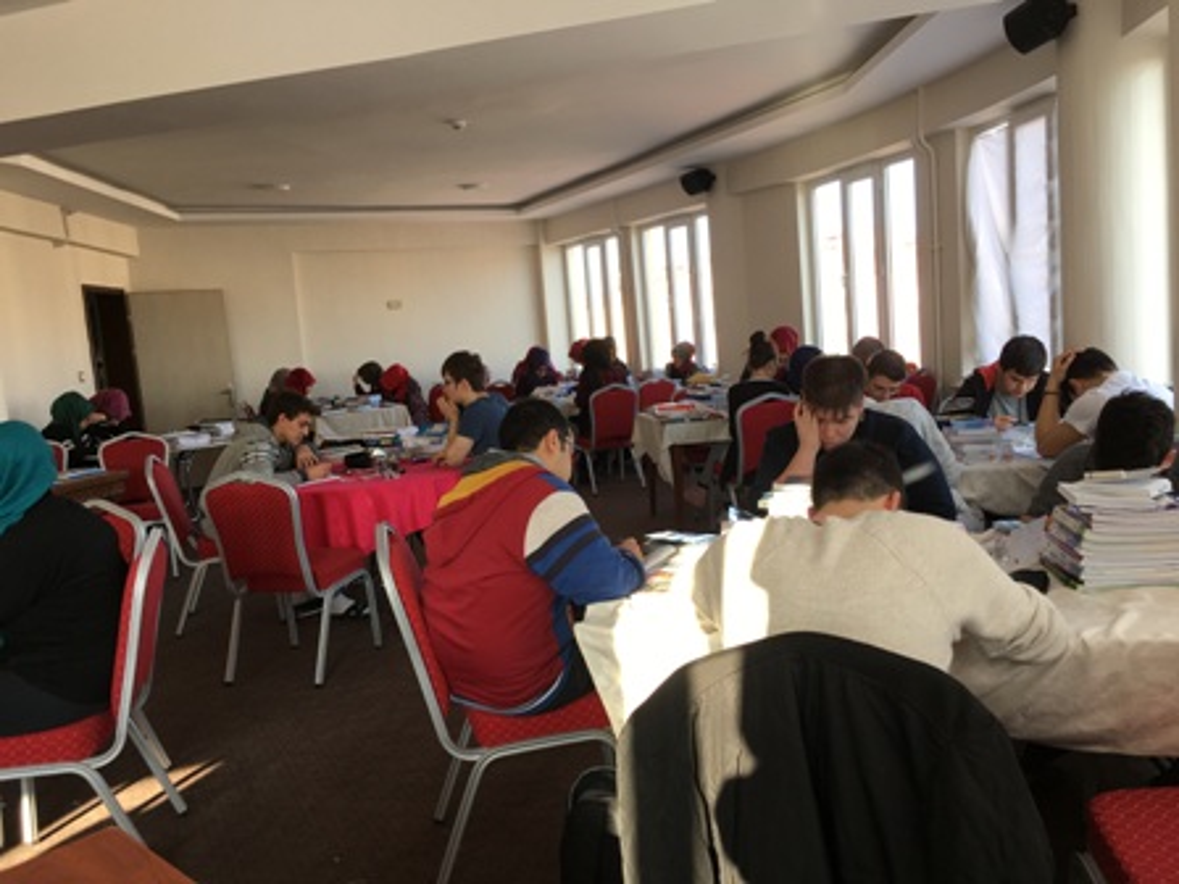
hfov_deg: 61.7
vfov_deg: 48.2
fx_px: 988
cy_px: 442
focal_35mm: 29
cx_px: 590
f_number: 2.2
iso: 32
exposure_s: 1/100
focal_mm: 4.15
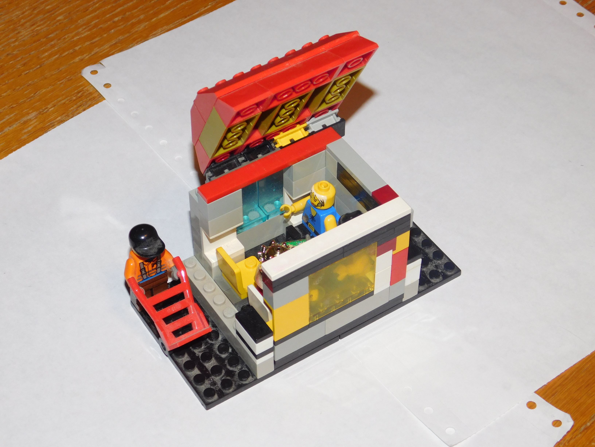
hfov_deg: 27.4
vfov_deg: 20.7
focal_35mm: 71
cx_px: 298
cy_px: 224
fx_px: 1220
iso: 200
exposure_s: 1/30
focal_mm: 12.6
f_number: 4.3
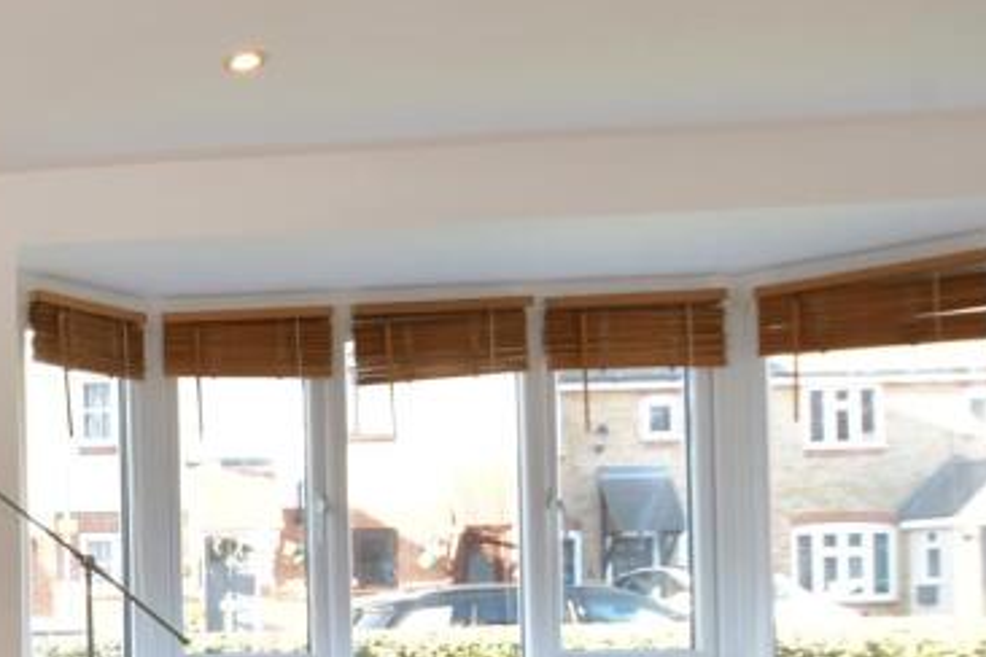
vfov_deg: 30.5
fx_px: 1150
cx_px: -253
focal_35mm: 42
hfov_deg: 34.7
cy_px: 588
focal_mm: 10
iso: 100
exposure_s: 1/6
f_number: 8
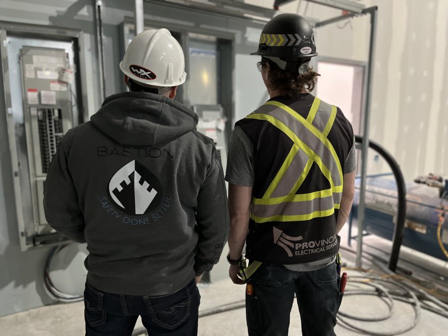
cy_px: 168
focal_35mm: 26
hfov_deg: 67.3
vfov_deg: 53.1
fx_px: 336
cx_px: 224
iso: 500
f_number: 1.6
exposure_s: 1/30
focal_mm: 5.1
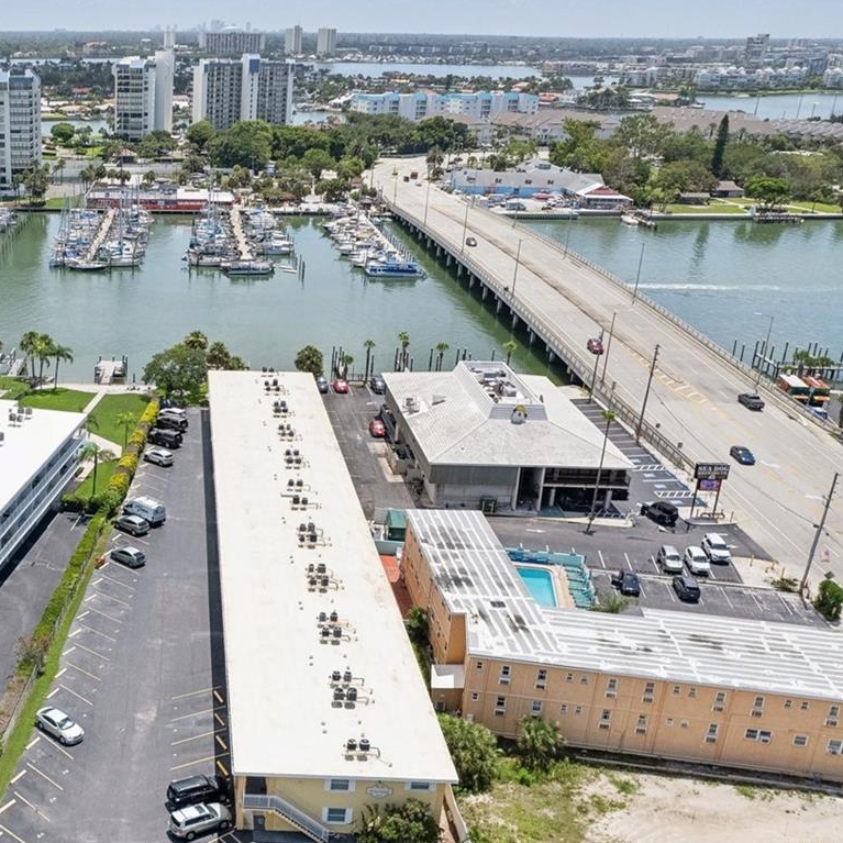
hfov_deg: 39.9
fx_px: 1075
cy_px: 513
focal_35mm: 39
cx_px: 93
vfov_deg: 42.6
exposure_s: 1/4000
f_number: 2.8
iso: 150
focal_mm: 8.4
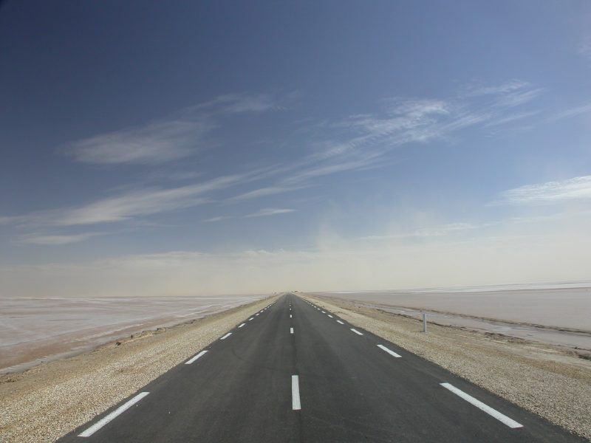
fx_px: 649
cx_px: 296
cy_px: 222
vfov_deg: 37.7
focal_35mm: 38
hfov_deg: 49.0
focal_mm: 7.85
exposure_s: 1/252
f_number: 6
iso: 100
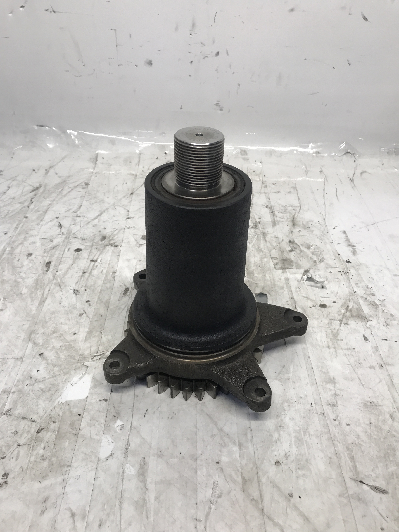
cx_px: 200
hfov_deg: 49.7
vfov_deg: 63.4
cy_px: 266
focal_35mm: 28
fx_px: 430
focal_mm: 3.99
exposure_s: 1/120
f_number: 1.8
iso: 32
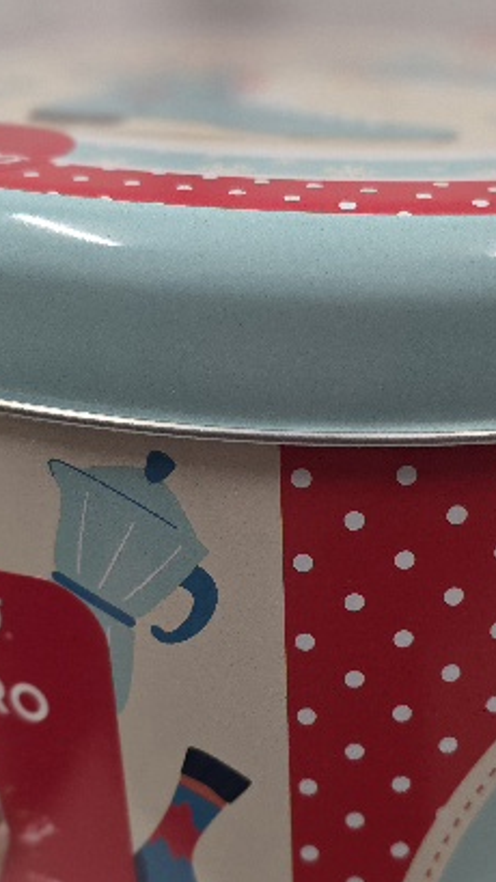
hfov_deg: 24.4
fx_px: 1146
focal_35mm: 49
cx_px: 306
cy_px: 543
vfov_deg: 41.8
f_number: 1.7
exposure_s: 1/101
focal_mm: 6.3
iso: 400
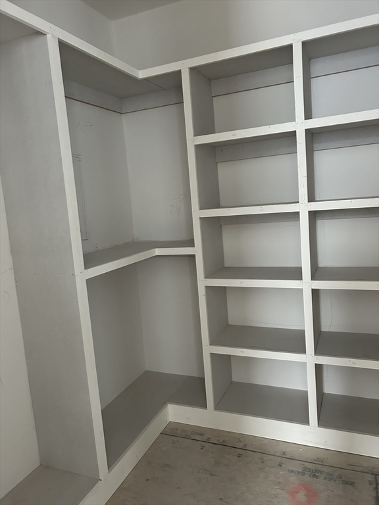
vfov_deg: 67.3
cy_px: 252
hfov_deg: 53.1
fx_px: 380
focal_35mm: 26
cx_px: 190
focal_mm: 5.7
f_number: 1.5
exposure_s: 1/60
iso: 400
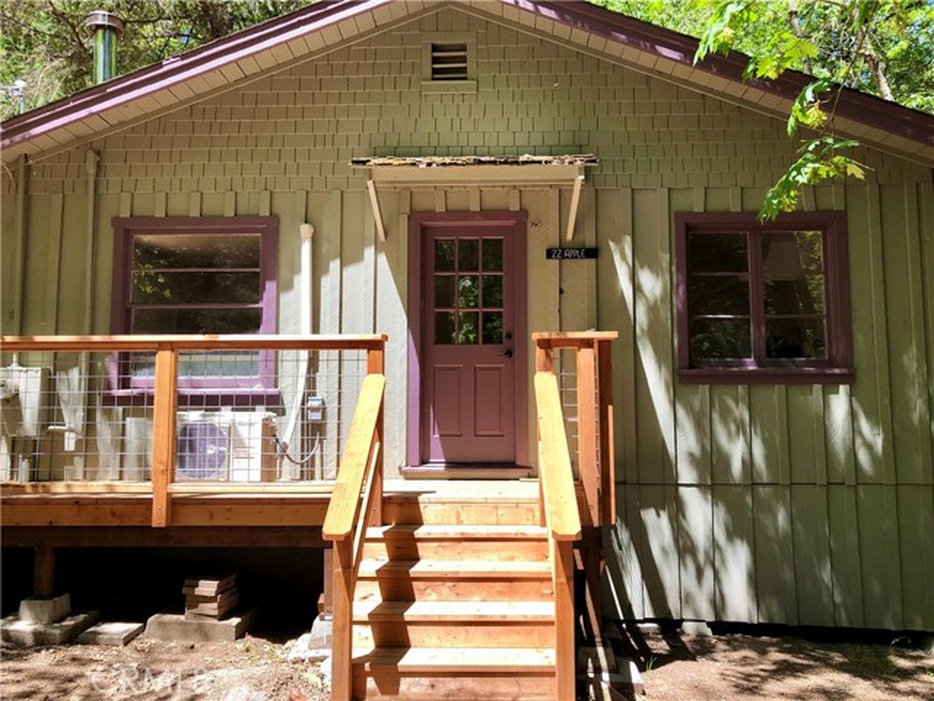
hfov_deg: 63.4
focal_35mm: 28
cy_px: 350
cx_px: 467
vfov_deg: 49.7
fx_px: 755
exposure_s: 1/490
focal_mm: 3.99
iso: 20
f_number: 1.8
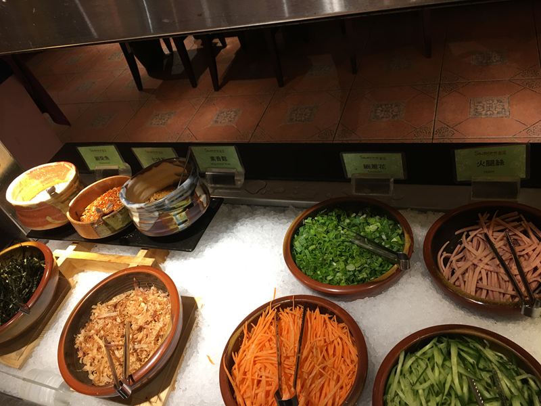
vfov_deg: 48.2
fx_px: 453
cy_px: 203
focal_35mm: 29
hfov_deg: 61.7
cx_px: 270
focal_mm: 4.15
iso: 32
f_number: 2.2
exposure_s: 1/30
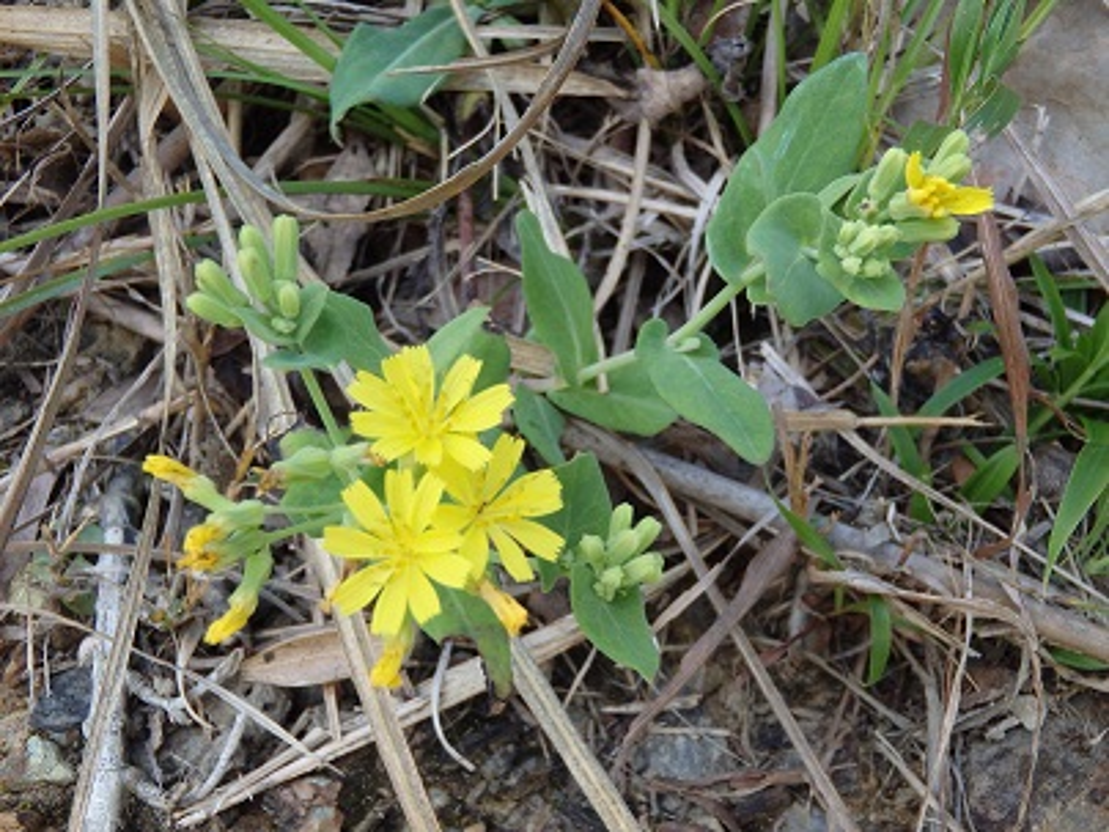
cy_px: 416
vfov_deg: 38.7
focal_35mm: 37
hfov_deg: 50.1
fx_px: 1185
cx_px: 554
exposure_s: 1/125
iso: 160
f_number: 4.7
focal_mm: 6.6
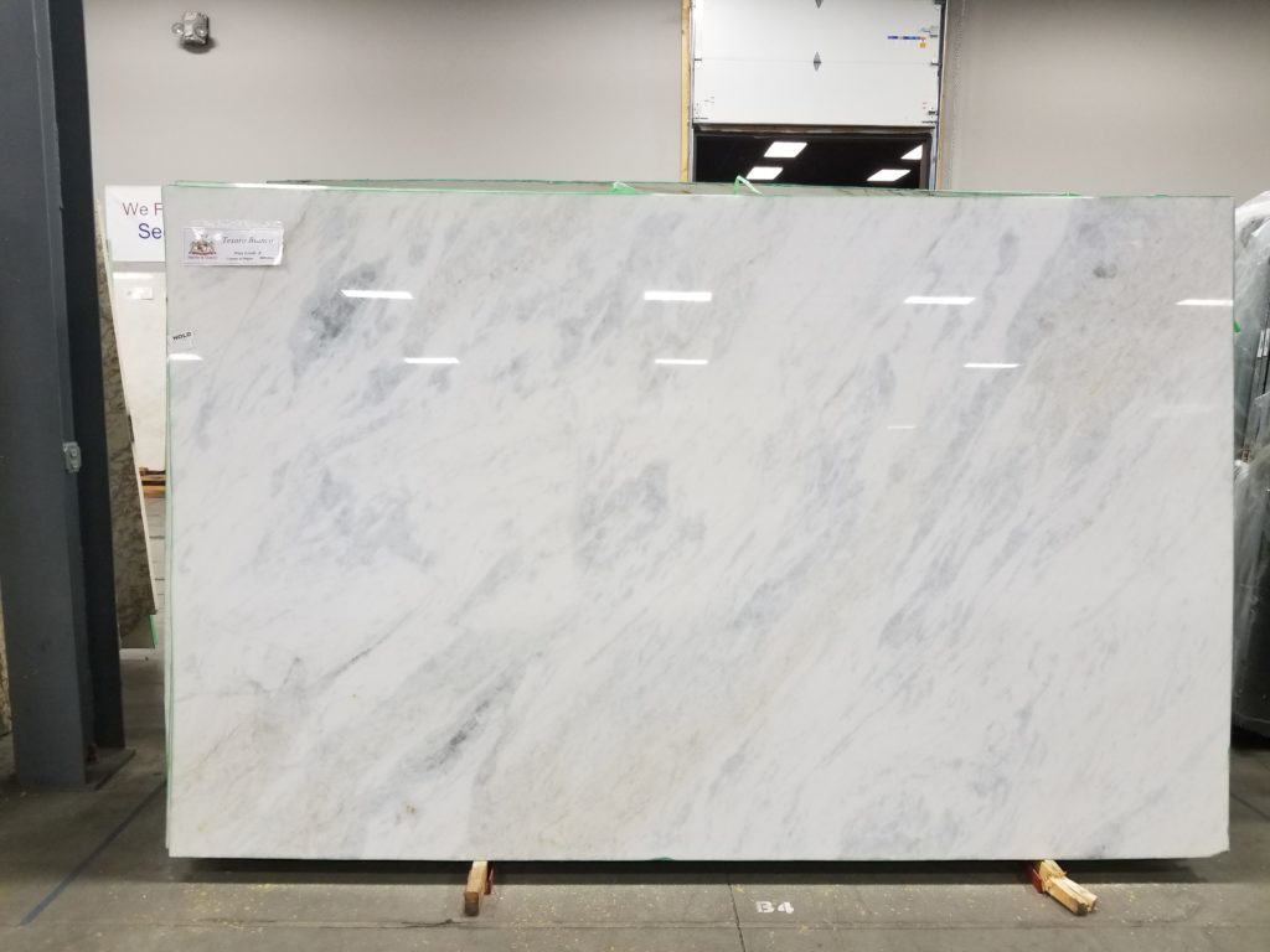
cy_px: 476
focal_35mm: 26
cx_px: 635
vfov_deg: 53.1
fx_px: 954
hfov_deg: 67.3
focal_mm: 4.25
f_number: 1.7
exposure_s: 1/60
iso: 160
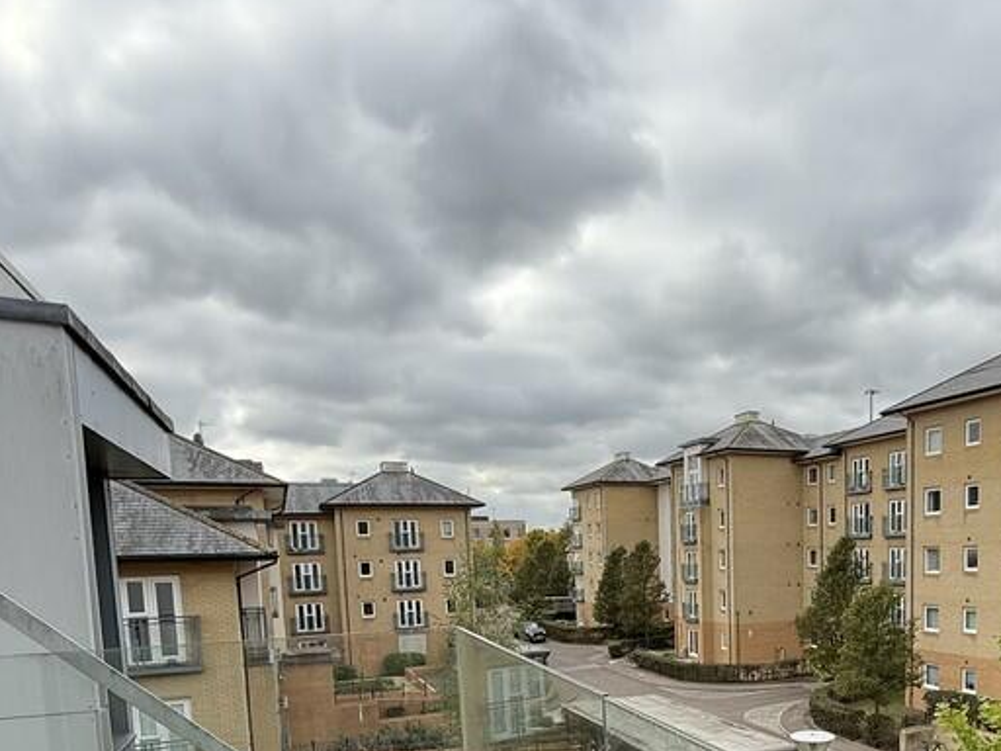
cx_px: 671
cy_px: 634
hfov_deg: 61.8
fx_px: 810
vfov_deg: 46.3
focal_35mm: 28
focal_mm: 2.22
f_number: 2.2
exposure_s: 1/864
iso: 50
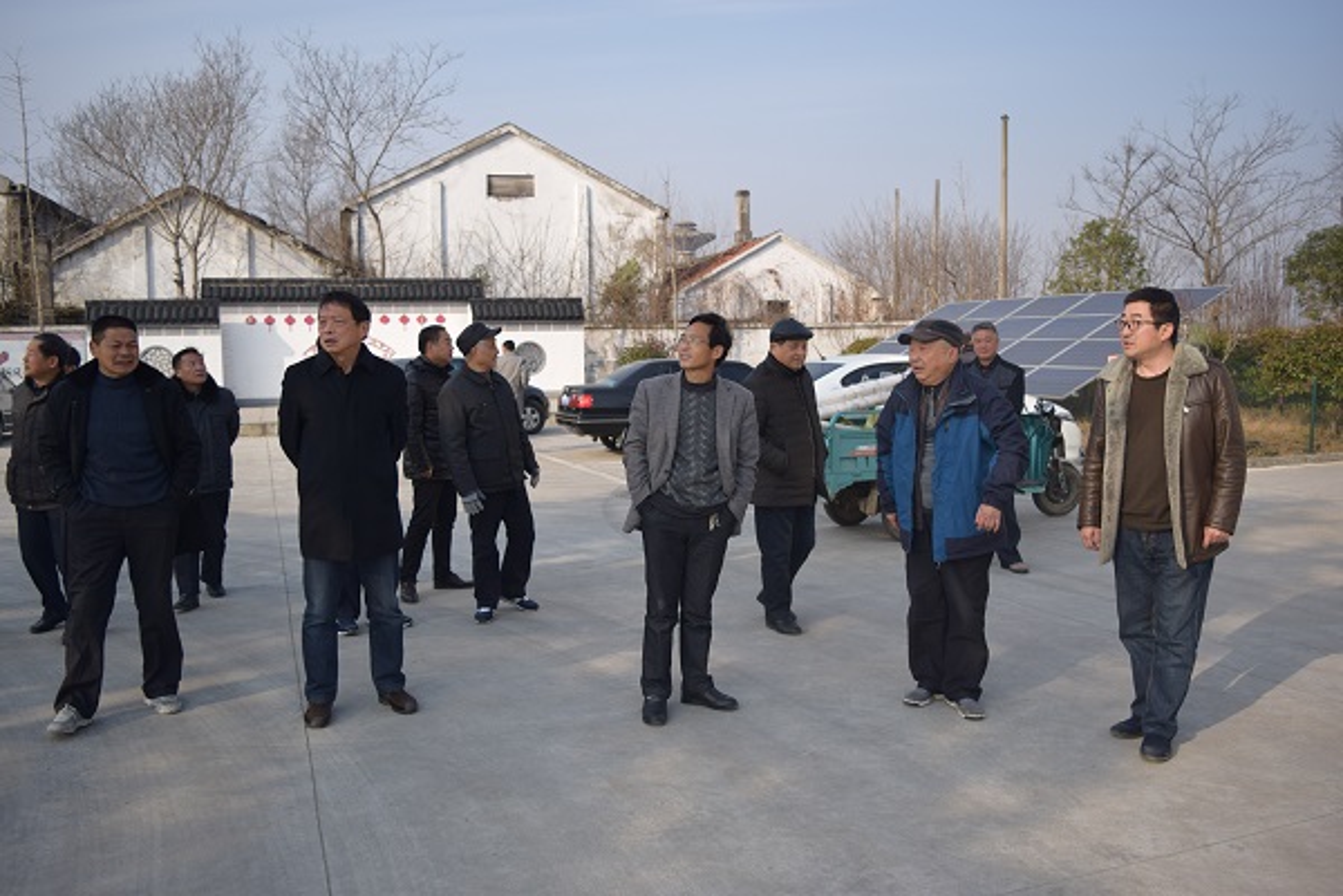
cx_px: 672
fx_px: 1119
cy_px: 448
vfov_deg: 43.6
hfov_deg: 61.9
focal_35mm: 30
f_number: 3.5
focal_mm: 20
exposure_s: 1/1600
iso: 200
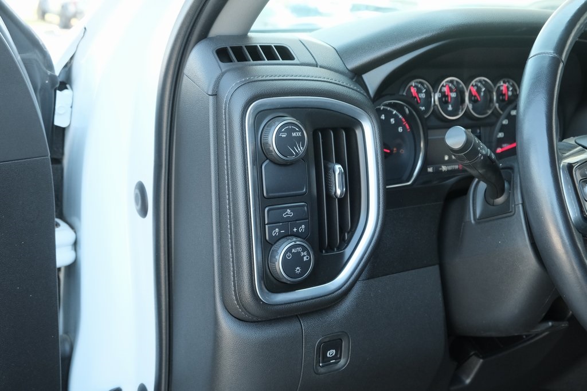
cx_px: 294
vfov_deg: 31.9
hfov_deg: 46.4
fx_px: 685
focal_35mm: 42
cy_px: 196
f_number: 5
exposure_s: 1/200
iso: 2500
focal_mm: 27.7
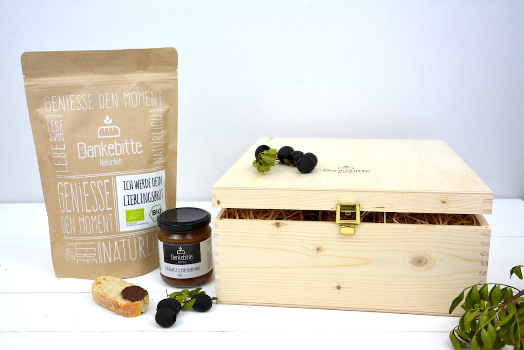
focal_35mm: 39
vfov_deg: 34.2
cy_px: 175
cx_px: 262
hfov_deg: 49.6
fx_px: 568
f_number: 5.6
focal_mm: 26
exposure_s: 1/125
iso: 400
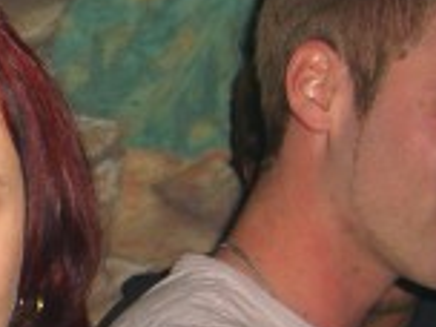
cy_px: 370
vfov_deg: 9.8
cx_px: -232
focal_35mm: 150
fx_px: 1889
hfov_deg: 12.5
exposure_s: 1/60
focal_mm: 7.9
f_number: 2.8
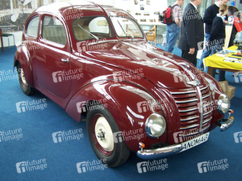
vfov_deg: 37.7
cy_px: 90
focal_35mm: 38
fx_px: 266
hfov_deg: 49.0
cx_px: 121
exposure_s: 1/8
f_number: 2.8
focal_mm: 6.3
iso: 80
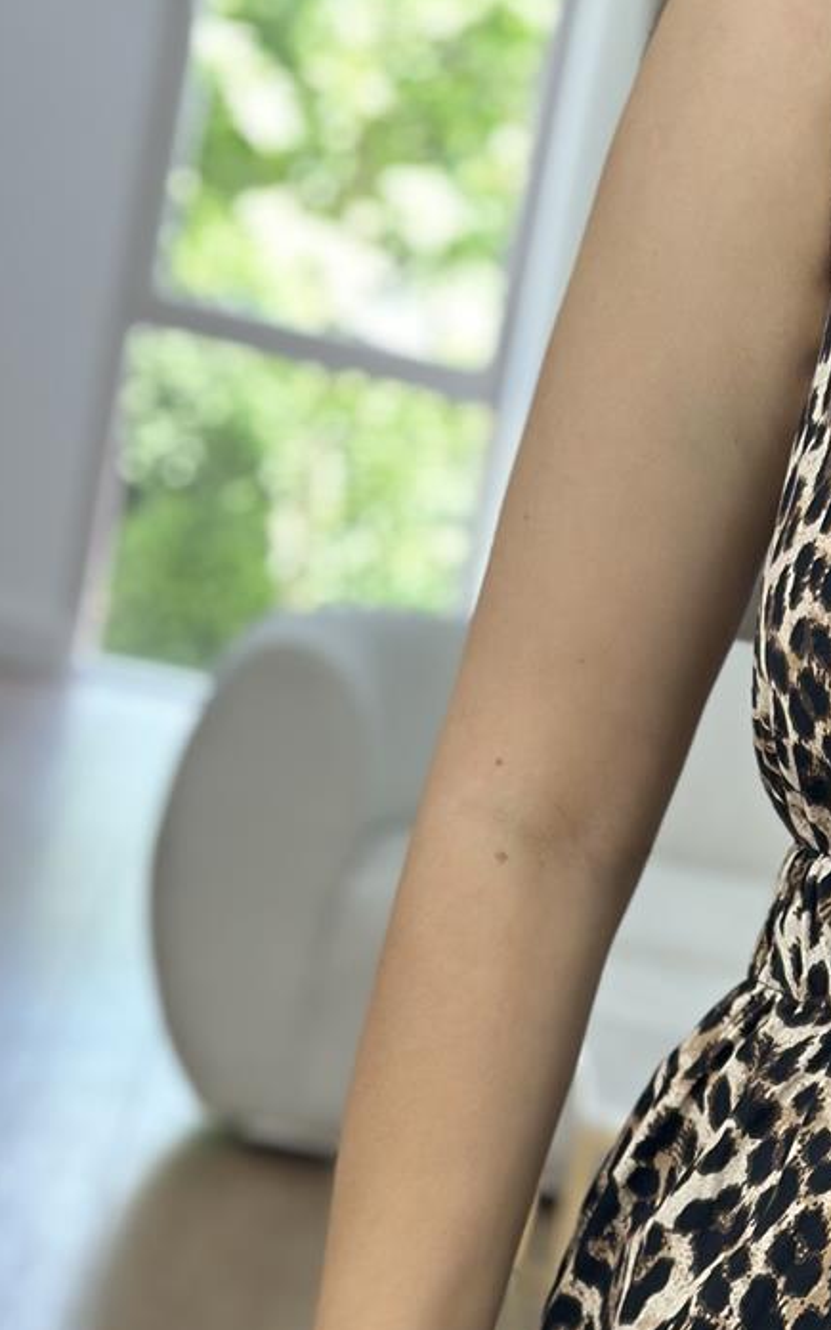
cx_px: 799
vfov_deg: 17.5
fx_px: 4240
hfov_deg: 11.1
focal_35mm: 117
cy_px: 1265
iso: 80
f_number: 1.78
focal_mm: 6.86
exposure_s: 1/100
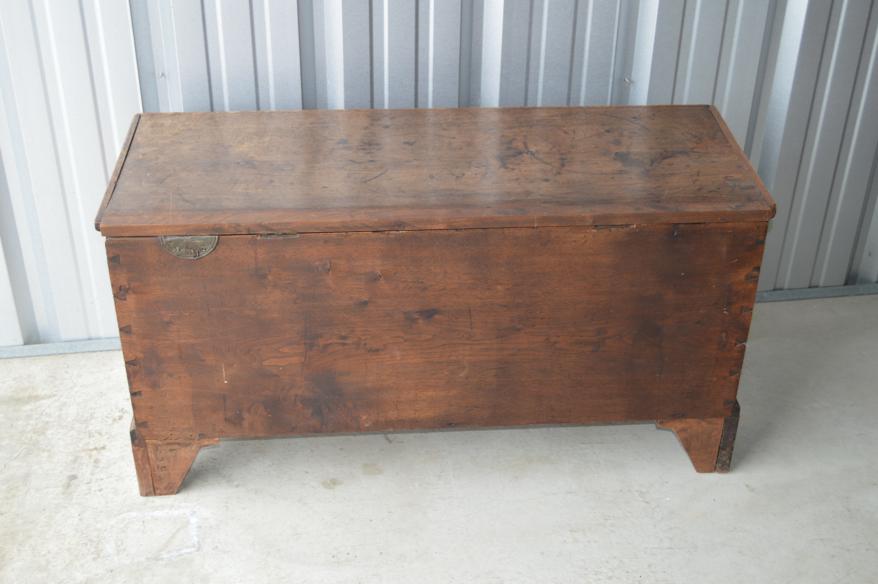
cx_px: 439
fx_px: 1133
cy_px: 292
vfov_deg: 28.9
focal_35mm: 46
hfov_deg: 42.4
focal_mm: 31
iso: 400
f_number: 4.2
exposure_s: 1/60
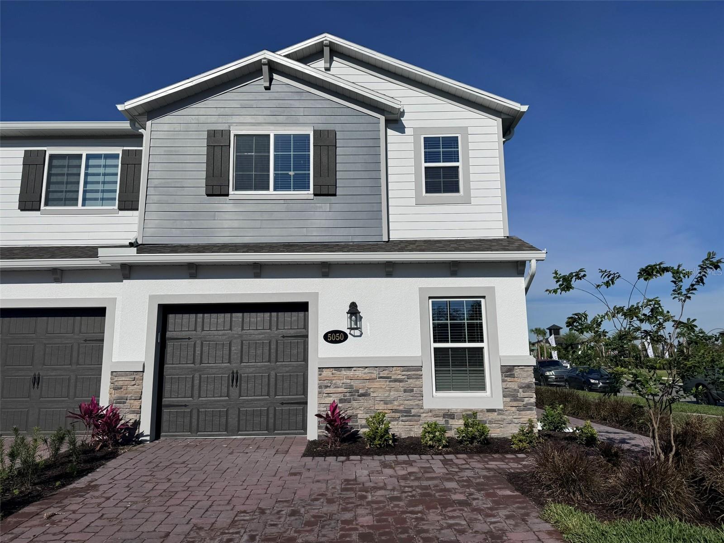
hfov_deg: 71.6
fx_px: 502
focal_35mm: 24
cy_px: 272
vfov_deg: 56.8
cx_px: 362
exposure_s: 1/17241
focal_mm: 6.76
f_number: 1.78
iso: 80
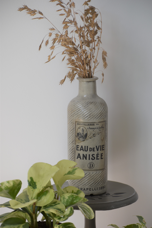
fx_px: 1102
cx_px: 76
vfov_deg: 11.8
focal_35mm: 174
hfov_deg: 7.9
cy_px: 114
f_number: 5.6
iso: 200
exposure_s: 1/250
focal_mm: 116
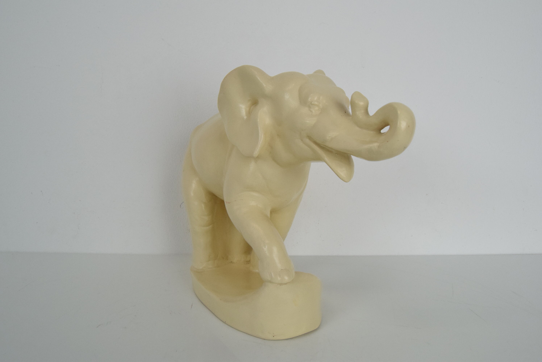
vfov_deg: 48.0
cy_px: 181
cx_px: 271
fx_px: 407
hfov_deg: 67.3
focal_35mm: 27
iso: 1600
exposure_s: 1/320
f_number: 9
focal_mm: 18
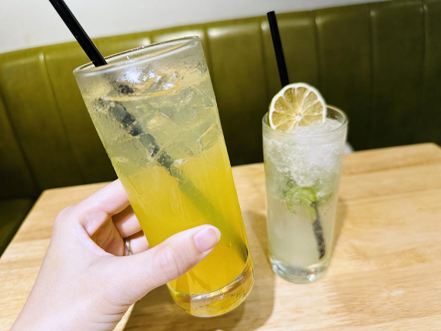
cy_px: 166
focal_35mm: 24
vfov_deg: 56.8
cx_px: 220
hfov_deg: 71.6
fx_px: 306
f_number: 1.78
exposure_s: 1/60
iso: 250
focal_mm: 6.86
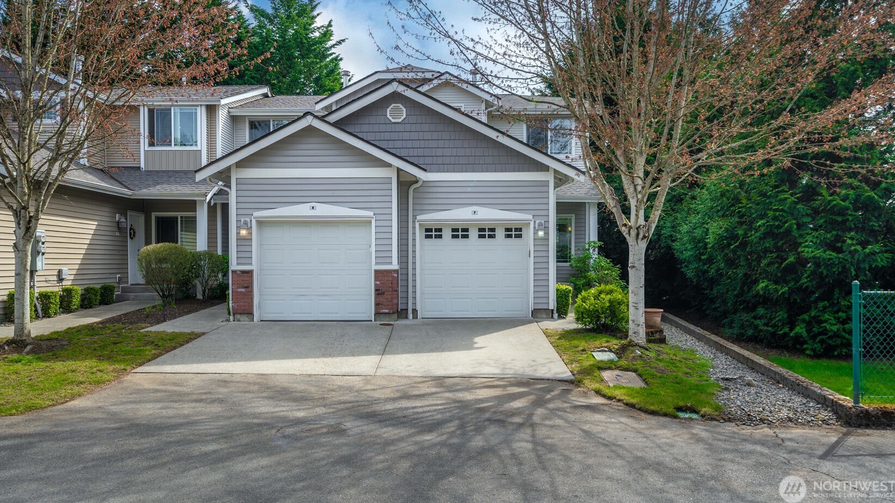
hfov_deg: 71.9
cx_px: 449
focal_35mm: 26
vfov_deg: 44.2
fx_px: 617
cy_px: 202
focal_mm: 24
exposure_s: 1/125
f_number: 6.7
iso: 100
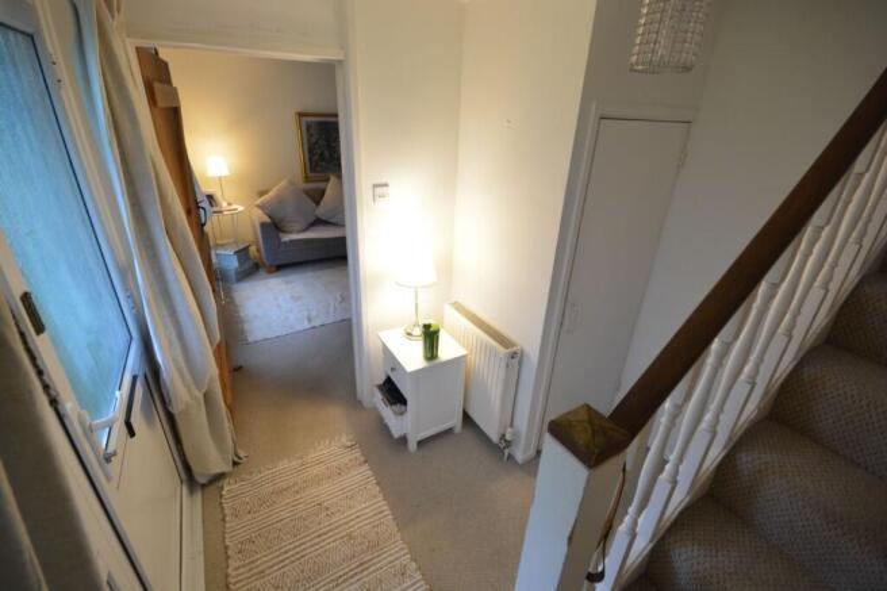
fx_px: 369
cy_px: 296
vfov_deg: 77.3
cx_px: 444
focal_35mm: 15
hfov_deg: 100.4
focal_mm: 10
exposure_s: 1/3
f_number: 8
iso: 400
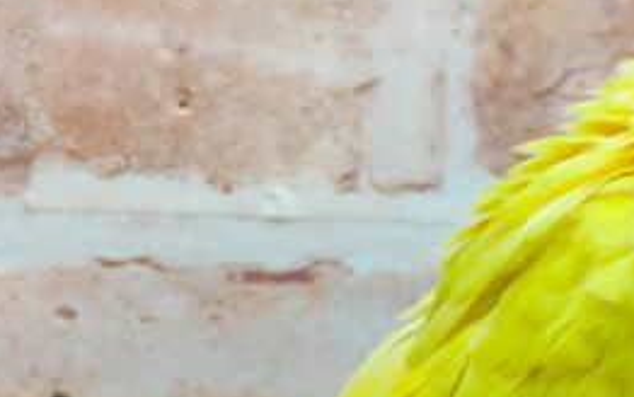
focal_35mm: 75
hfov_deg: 25.6
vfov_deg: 17.3
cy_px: 281
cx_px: 682
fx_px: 1296
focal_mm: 4.15
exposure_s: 1/30
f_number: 2.2
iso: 64
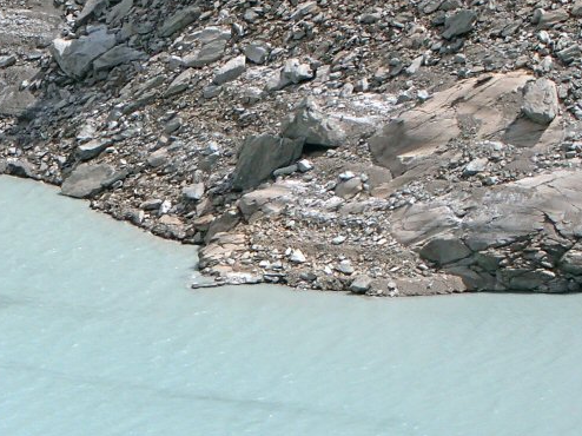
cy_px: 405
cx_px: -76
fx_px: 4537
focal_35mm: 270
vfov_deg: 5.5
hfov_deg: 7.3
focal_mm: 18
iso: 100
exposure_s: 1/400
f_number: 6.3
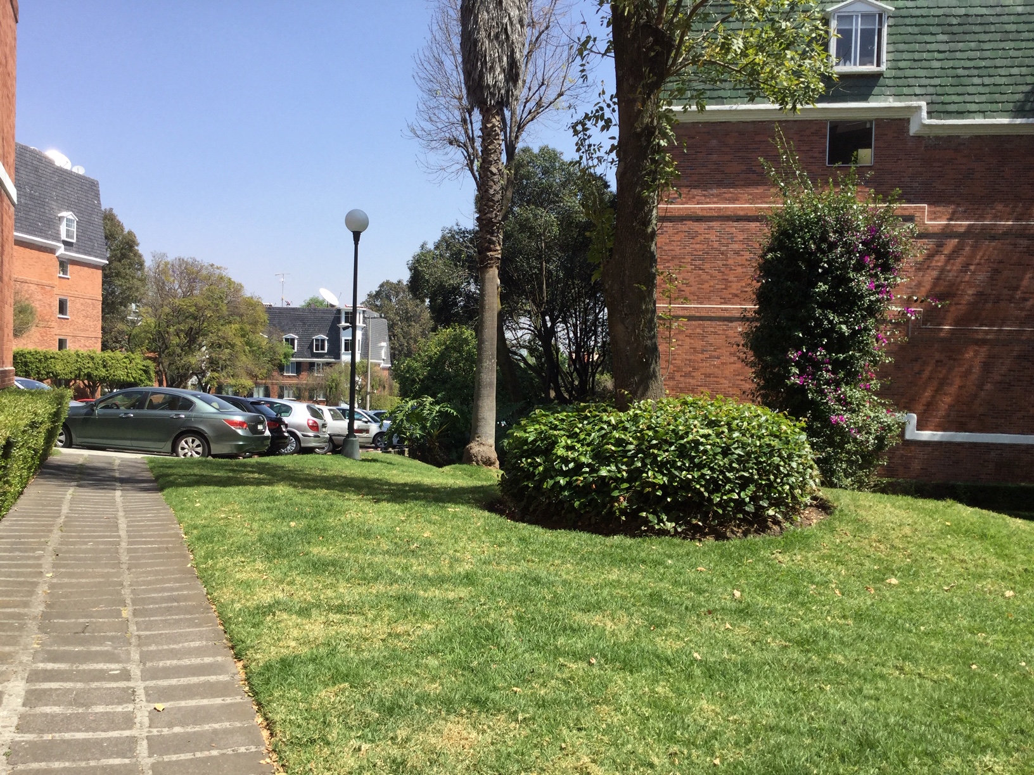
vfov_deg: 45.4
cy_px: 388
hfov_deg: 58.4
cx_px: 517
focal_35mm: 31
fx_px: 926
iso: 25
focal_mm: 3.3
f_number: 2.4
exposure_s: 1/886
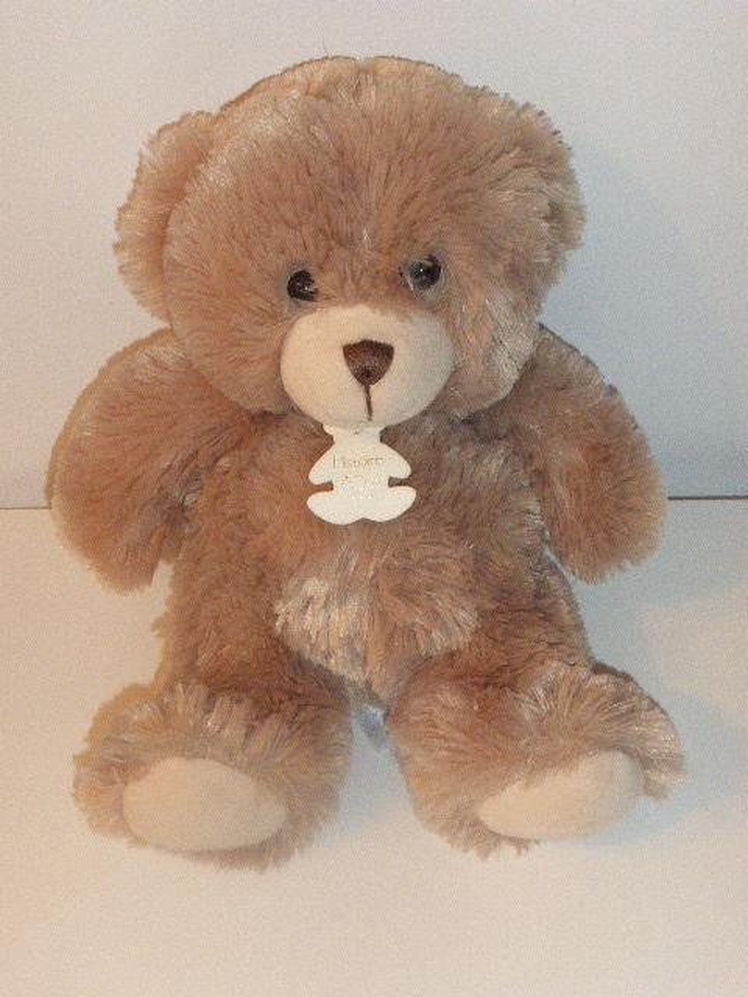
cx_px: 374
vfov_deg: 38.9
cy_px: 498
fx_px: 1412
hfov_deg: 29.7
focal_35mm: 49
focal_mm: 8.5
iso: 800
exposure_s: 1/60
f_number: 4.2
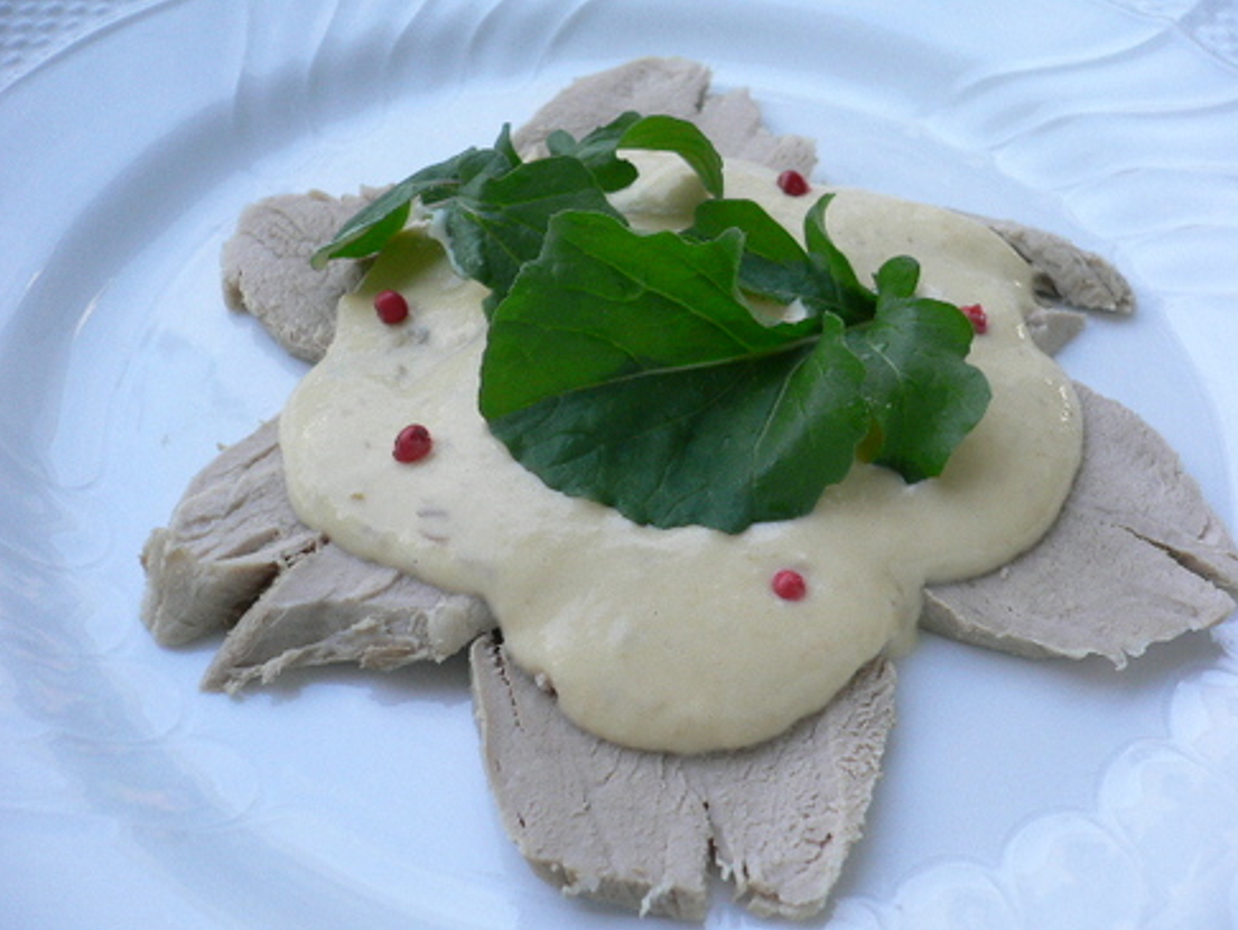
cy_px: 468
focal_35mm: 36
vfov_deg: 39.7
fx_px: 1288
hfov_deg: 51.3
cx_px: 622
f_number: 2.8
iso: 100
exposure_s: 1/60
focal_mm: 5.8
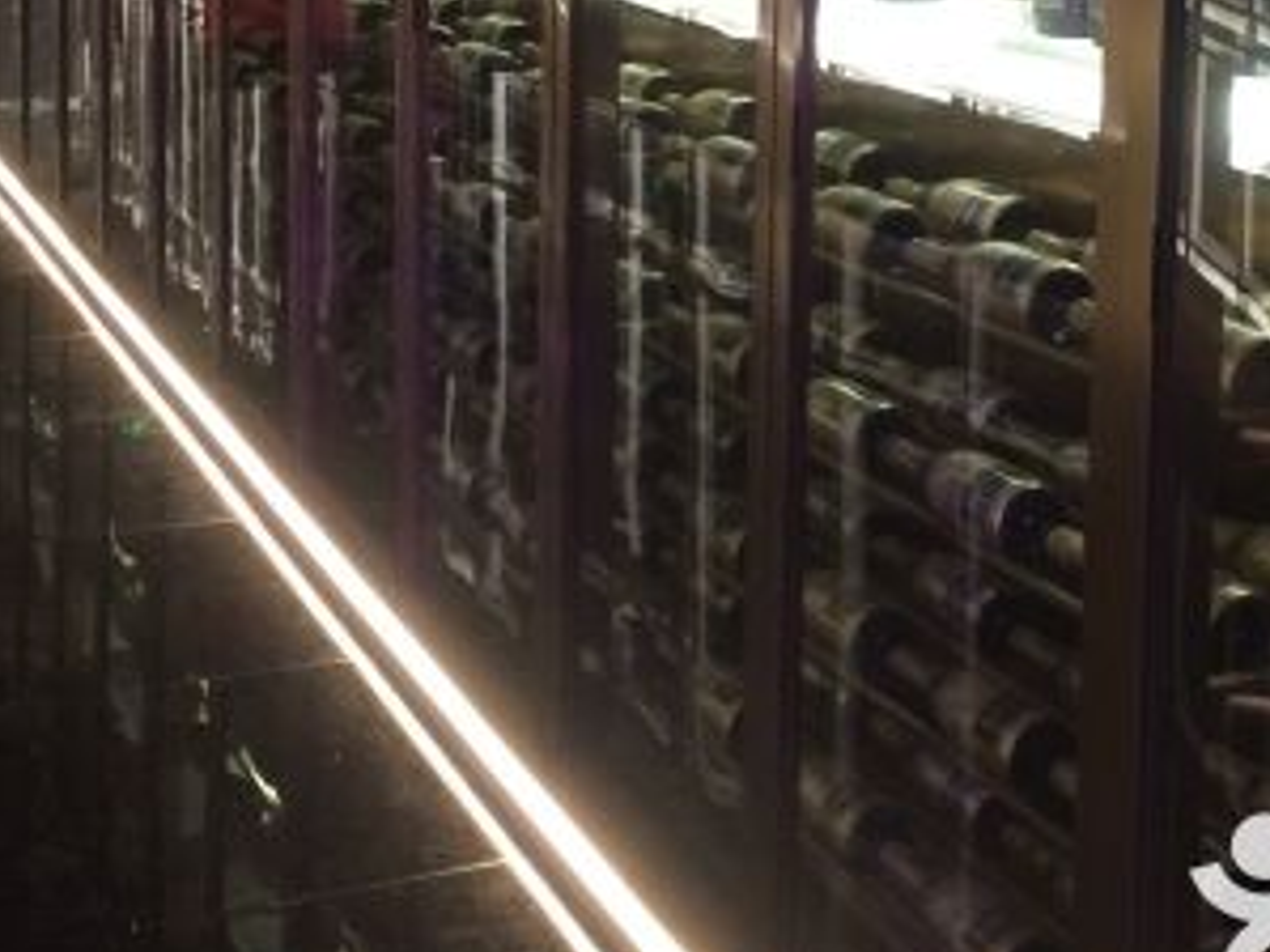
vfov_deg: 20.9
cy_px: 19
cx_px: 769
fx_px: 2494
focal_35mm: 68
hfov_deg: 28.5
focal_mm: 4.15
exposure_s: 1/20
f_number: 2.2
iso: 320
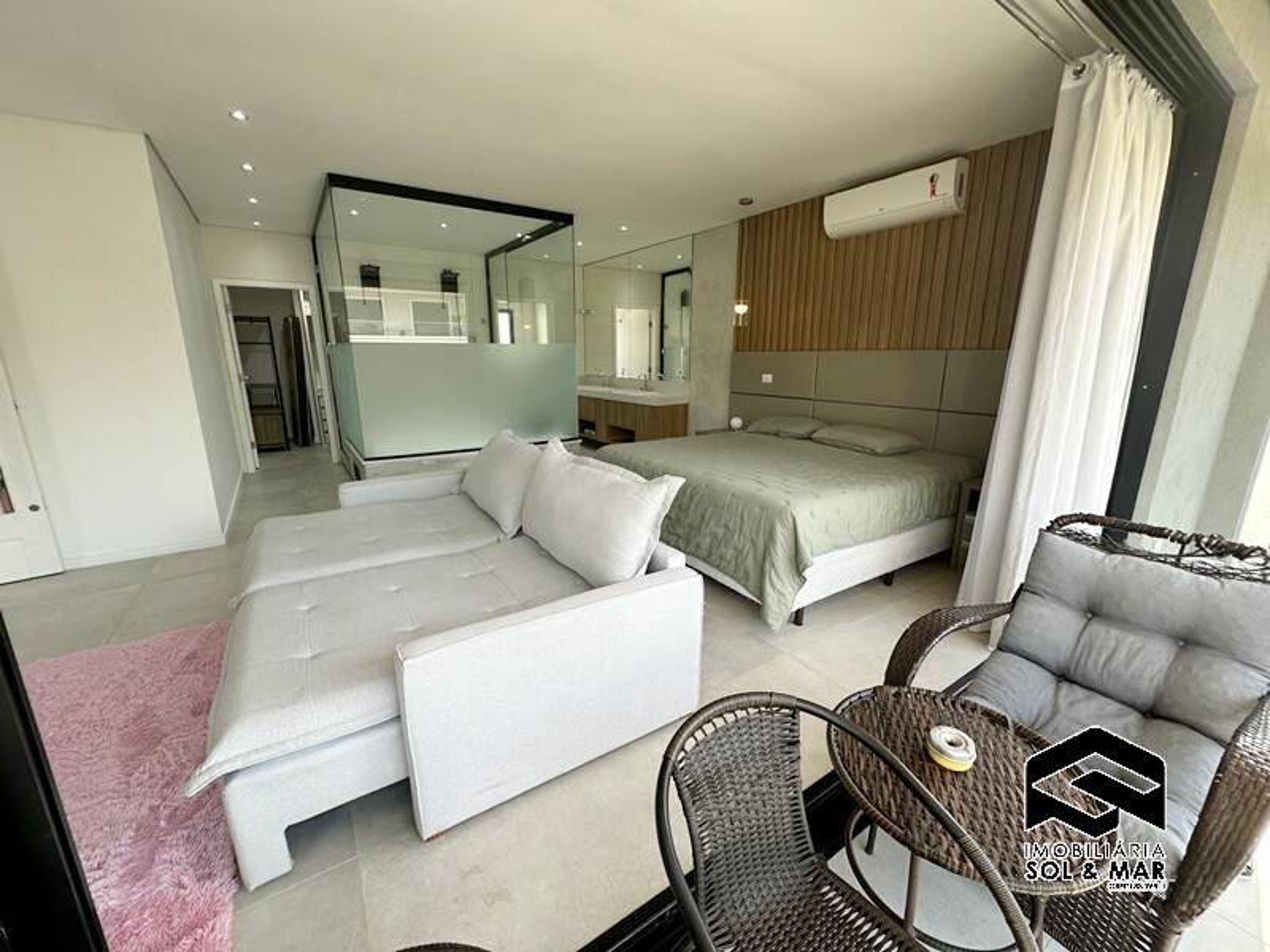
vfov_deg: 85.7
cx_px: 635
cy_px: 476
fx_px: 514
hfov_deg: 102.1
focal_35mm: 14
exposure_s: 1/120
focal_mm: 2.22
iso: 64
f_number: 2.2
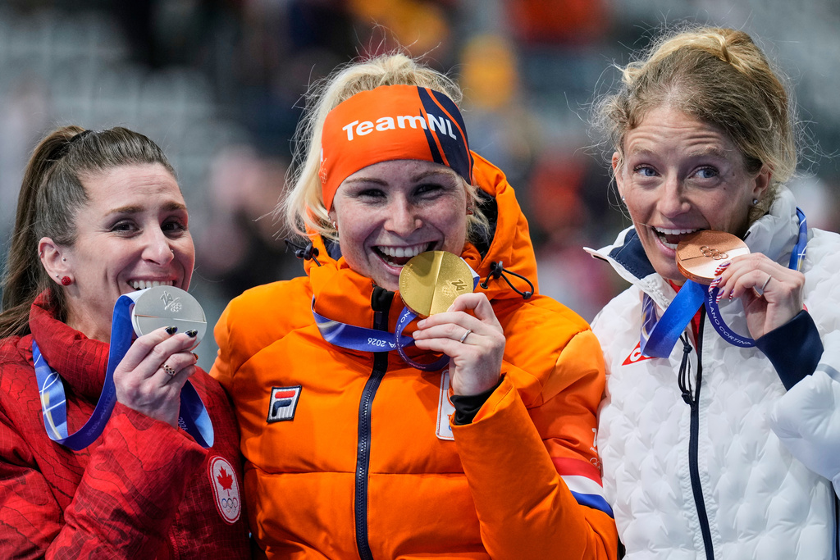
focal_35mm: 300
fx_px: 7001
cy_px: 280
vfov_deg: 4.6
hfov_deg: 6.9
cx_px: 420
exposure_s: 1/500
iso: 1250
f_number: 2.8
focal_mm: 200
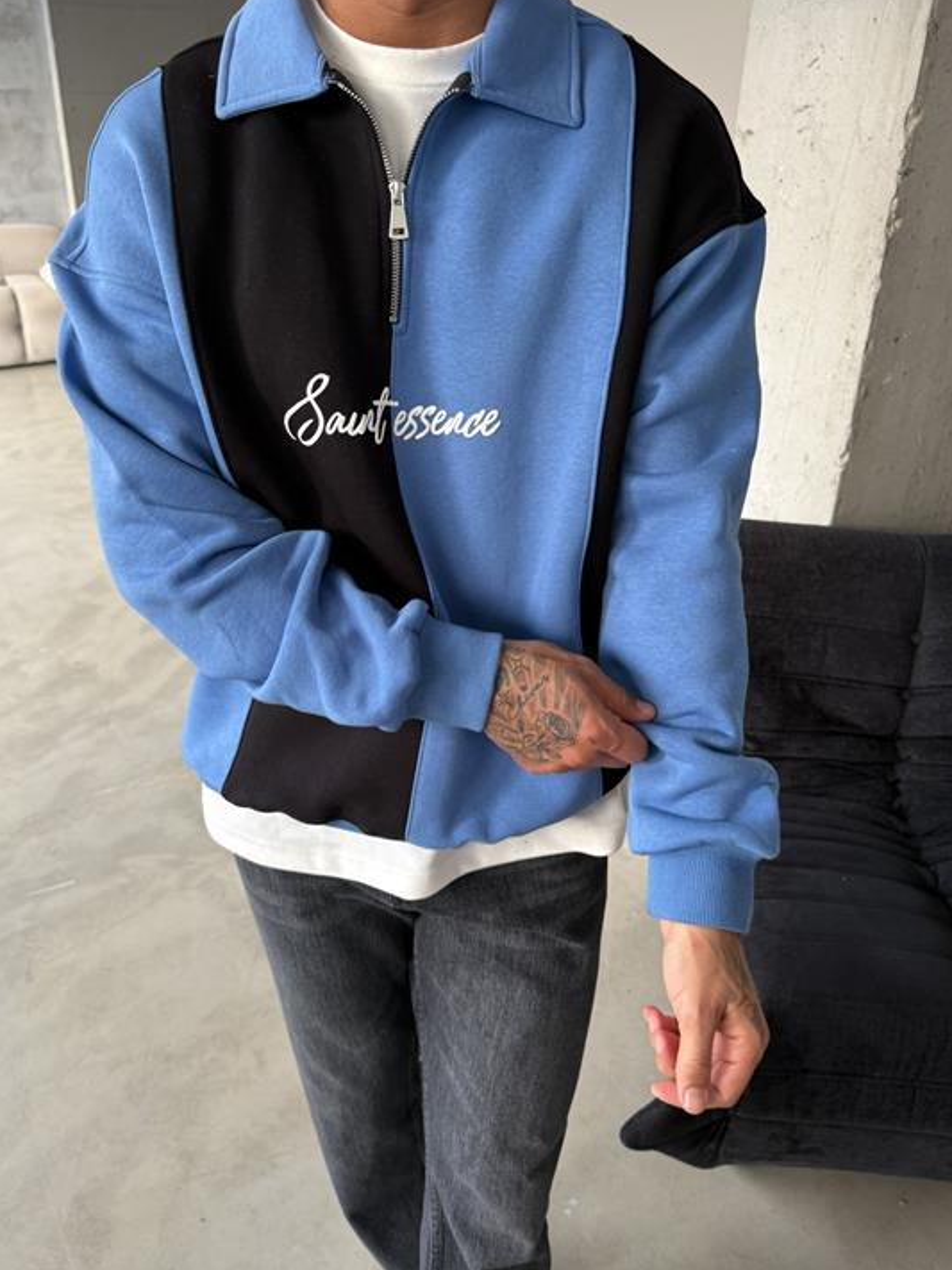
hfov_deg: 51.2
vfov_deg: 65.3
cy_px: 618
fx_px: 990
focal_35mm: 27
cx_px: 418
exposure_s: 1/121
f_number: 1.78
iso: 125
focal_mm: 6.76
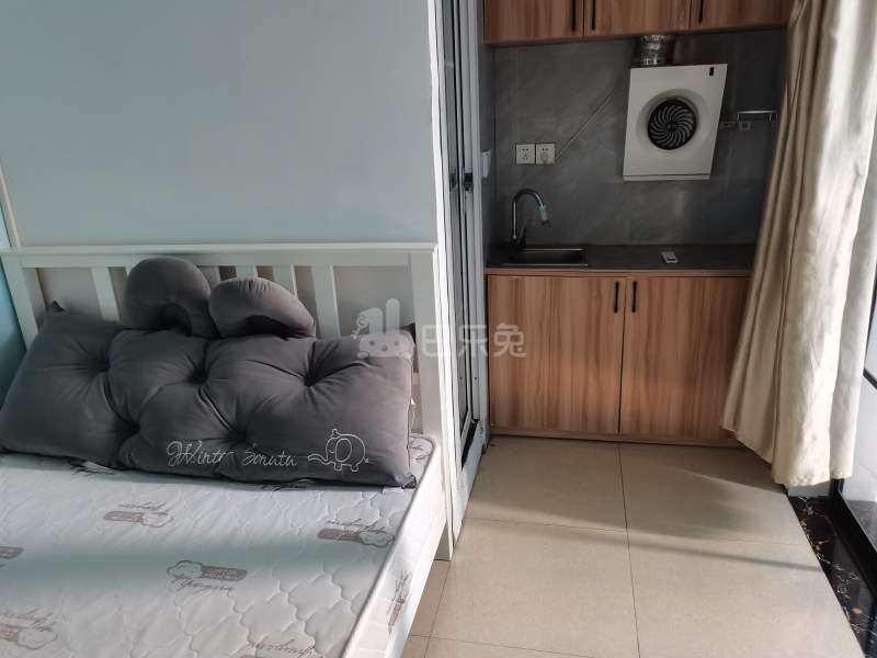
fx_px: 659
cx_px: 438
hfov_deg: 67.3
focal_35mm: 26
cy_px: 329
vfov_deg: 53.1
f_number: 1.8
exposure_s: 1/25
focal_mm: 5.58
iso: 640
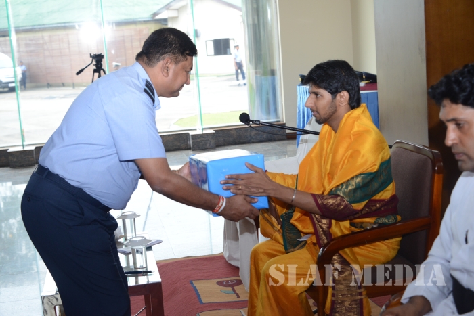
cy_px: 158
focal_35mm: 58
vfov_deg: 23.4
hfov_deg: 34.5
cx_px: 237
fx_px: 764
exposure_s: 1/100
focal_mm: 58
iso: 1600
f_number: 5.6
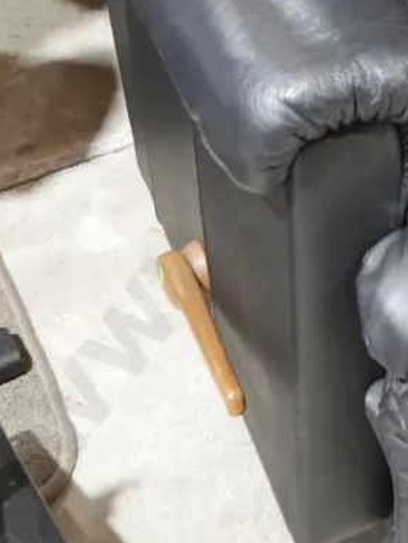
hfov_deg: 16.3
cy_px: -135
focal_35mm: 87
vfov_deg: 20.8
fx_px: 1366
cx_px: 481
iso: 1600
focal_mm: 16
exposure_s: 1/60
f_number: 3.6
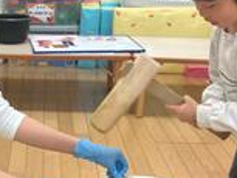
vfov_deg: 20.2
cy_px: 101
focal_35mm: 73
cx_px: 29
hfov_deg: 25.9
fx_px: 500
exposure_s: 1/50
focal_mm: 3.99
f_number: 1.8
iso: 80
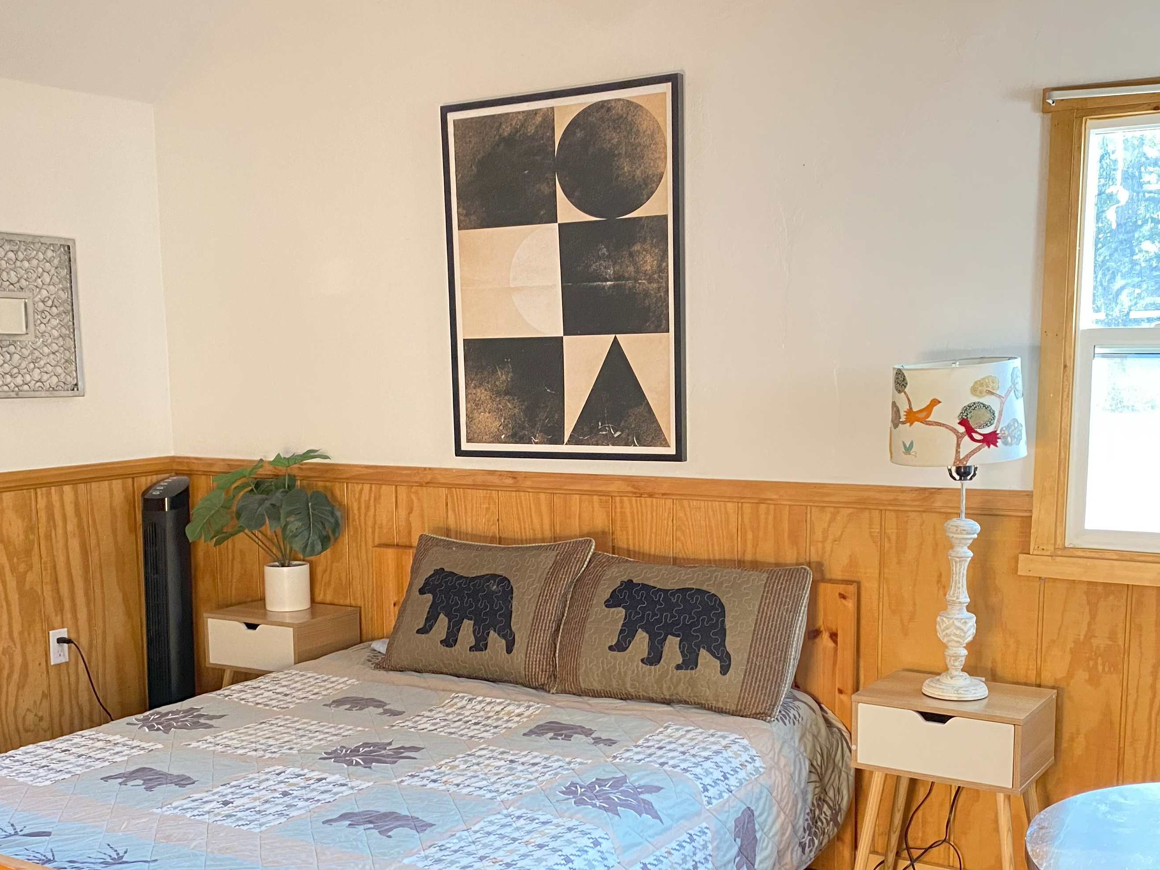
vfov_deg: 35.8
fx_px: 1340
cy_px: 534
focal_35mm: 40
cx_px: 540
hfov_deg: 46.8
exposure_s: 1/60
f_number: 1.8
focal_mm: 4.25
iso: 320
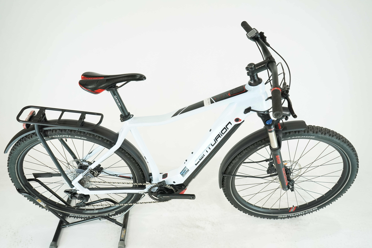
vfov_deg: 45.0
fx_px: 300
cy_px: 124
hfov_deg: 63.7
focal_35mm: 29
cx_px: 186
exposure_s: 1/200
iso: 1600
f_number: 5.6
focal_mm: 29
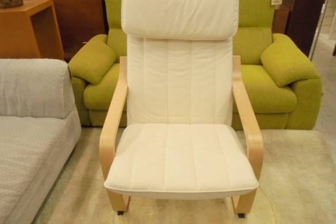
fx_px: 261
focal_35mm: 28
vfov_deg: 46.4
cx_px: 163
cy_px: 104
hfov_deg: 65.5
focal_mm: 4.6
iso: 500
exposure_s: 1/125
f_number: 3.5
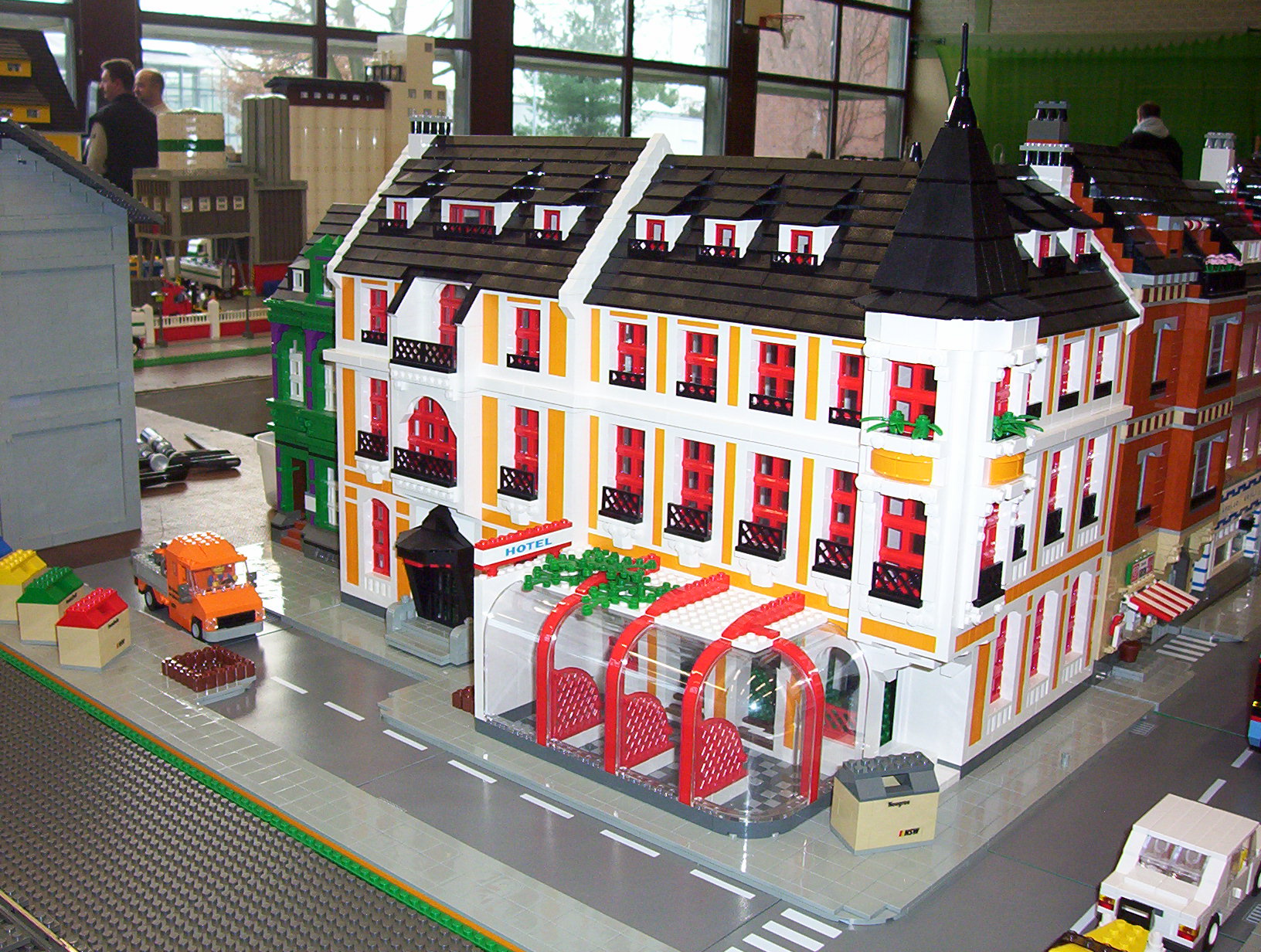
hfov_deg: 43.8
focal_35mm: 43
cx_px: 630
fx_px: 1570
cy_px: 476
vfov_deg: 33.7
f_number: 2.73
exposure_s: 1/60
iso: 140
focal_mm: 5.77
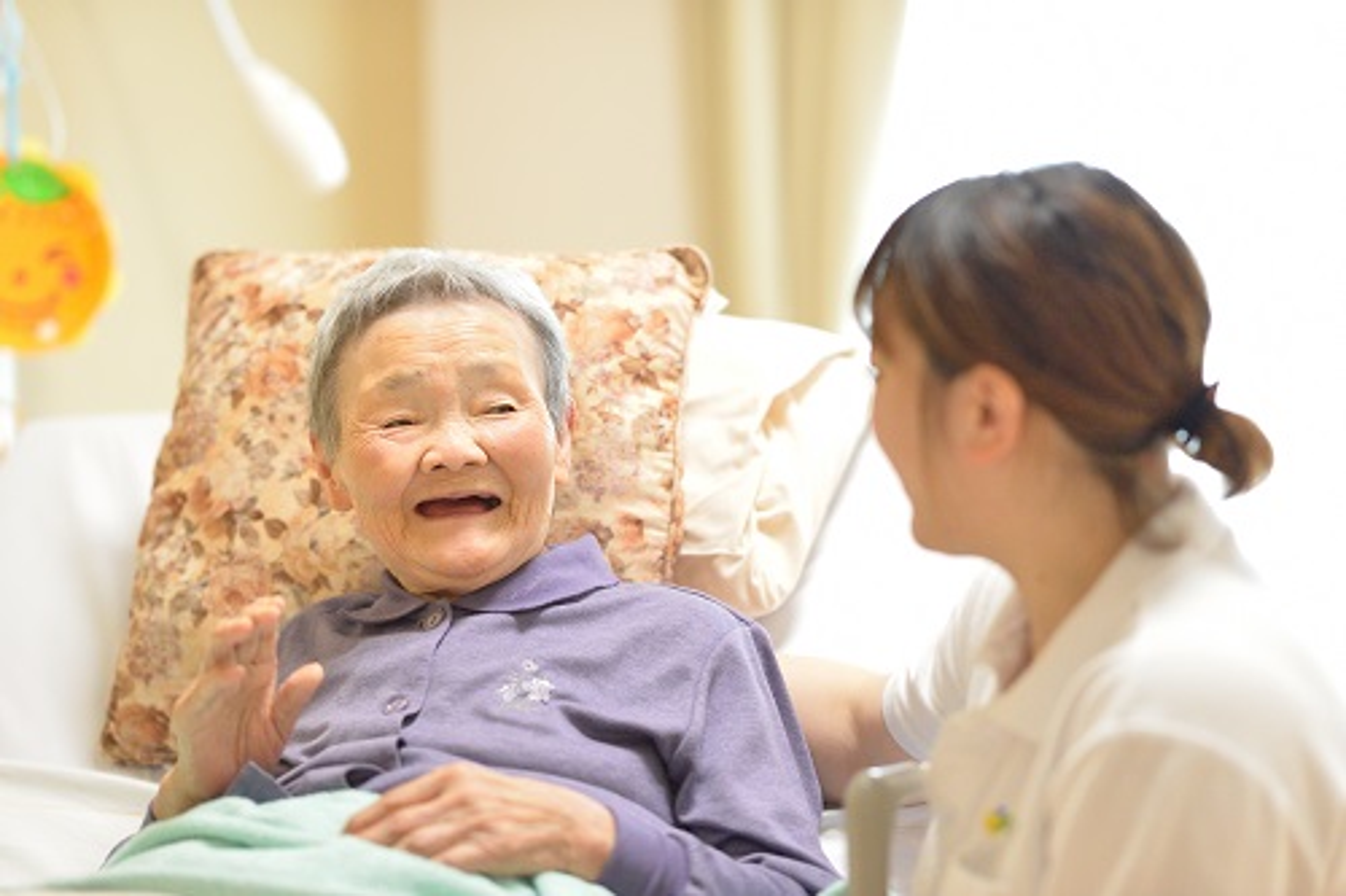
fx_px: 3924
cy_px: 448
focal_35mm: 105
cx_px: 673
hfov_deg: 19.5
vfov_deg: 13.0
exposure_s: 1/1250
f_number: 2
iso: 6400
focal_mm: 105
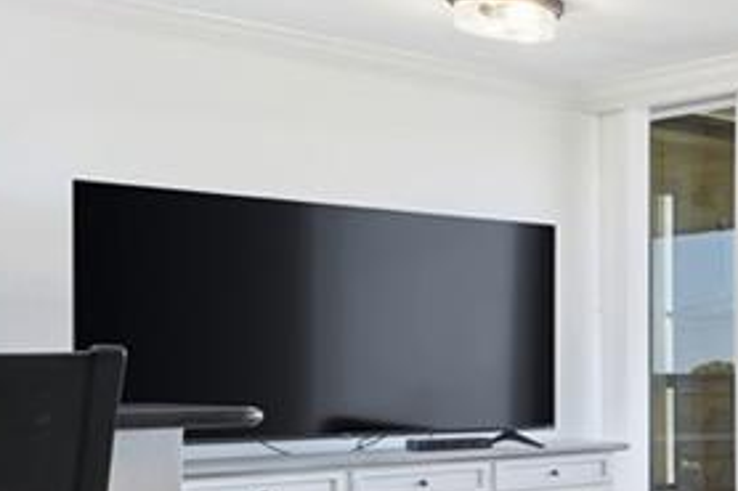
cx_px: 1325
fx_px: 1209
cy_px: 368
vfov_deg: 22.7
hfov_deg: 21.7
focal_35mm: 59
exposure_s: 1/80
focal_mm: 16
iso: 200
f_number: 9
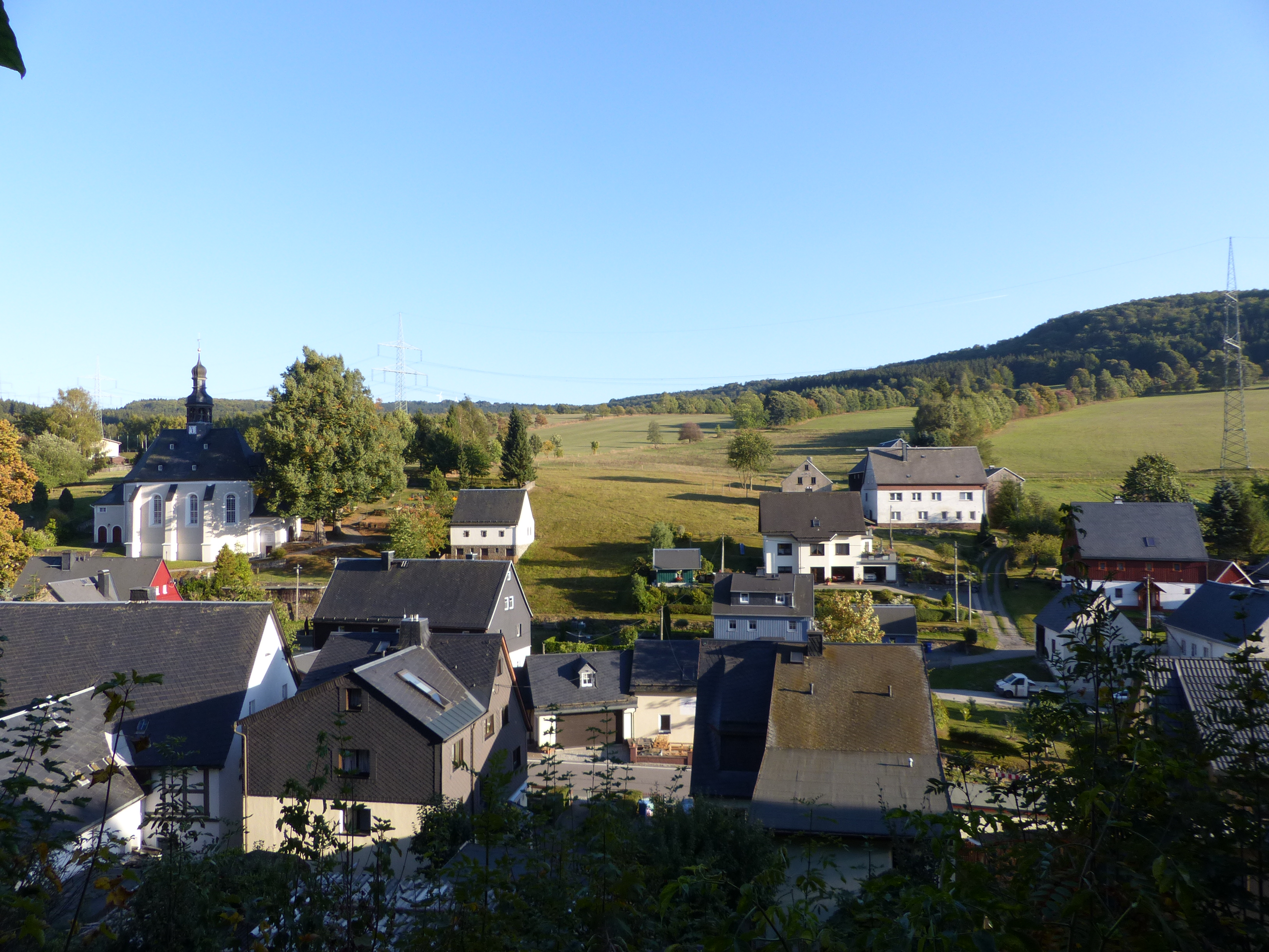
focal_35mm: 25
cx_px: 634
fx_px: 916
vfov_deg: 54.9
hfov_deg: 69.4
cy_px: 476
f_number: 4
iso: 100
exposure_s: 1/320
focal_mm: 4.5
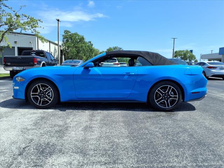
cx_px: 112
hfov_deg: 65.3
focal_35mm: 27
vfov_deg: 51.4
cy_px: 84
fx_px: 175
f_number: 1.9
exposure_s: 1/1429
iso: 40
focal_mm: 3.58
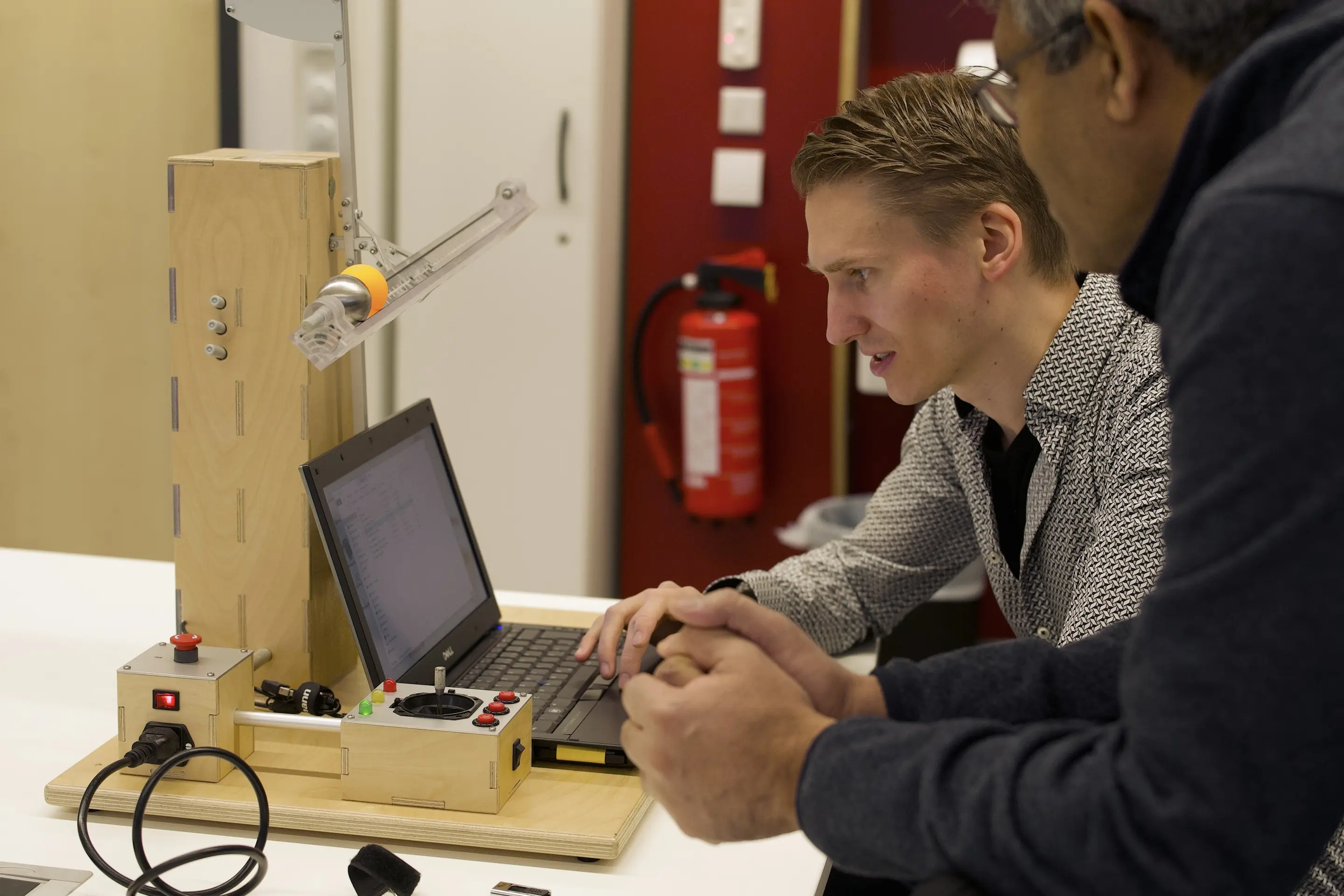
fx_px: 1493
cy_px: 448
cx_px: 672
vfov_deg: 33.4
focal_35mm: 40
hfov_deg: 48.5
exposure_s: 1/200
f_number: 2.8
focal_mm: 40
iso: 640
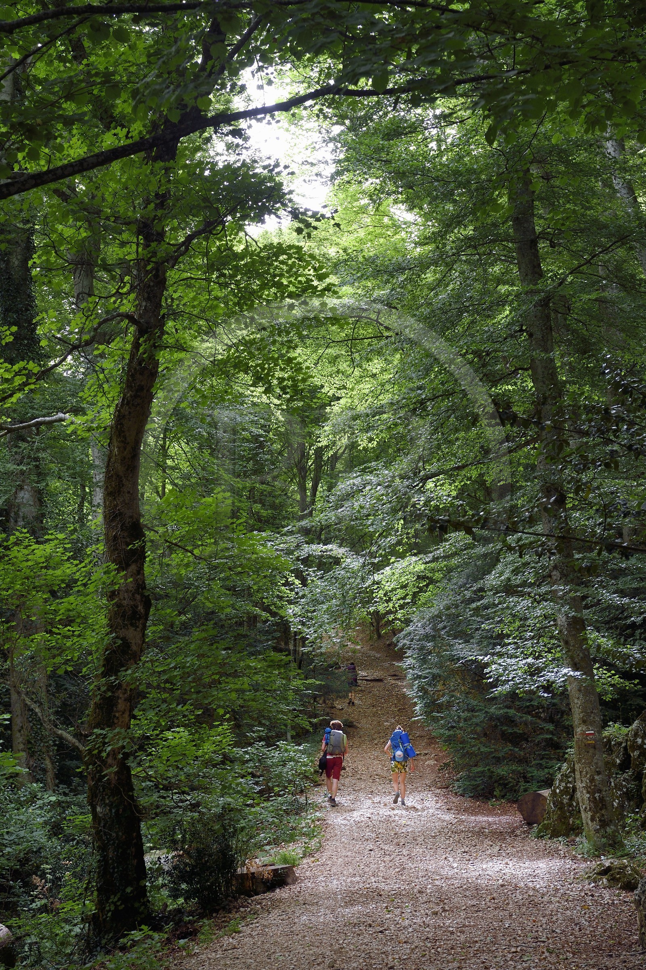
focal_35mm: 70
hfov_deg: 19.4
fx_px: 1886
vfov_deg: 28.9
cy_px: 485
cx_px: 323
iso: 400
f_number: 8
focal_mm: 70
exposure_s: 1/100
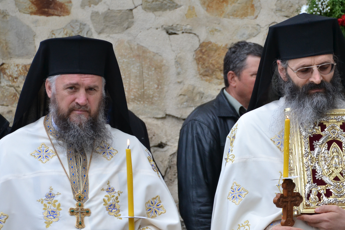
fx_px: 2317
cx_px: 232
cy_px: 169
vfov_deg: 5.7
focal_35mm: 242
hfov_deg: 8.5
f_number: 5.6
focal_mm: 105
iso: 800
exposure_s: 1/500
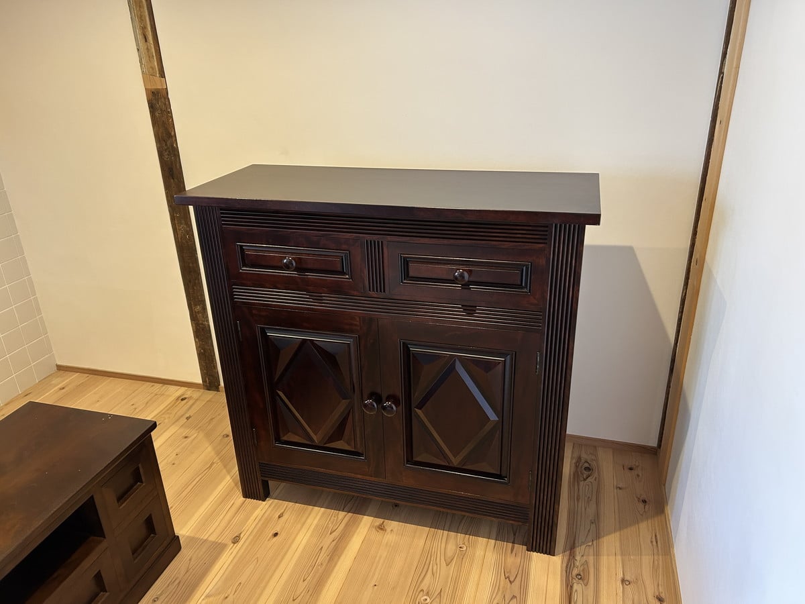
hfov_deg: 67.3
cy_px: 302
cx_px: 402
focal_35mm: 26
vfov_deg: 53.1
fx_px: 605
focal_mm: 5.7
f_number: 1.5
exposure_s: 1/60
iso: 160
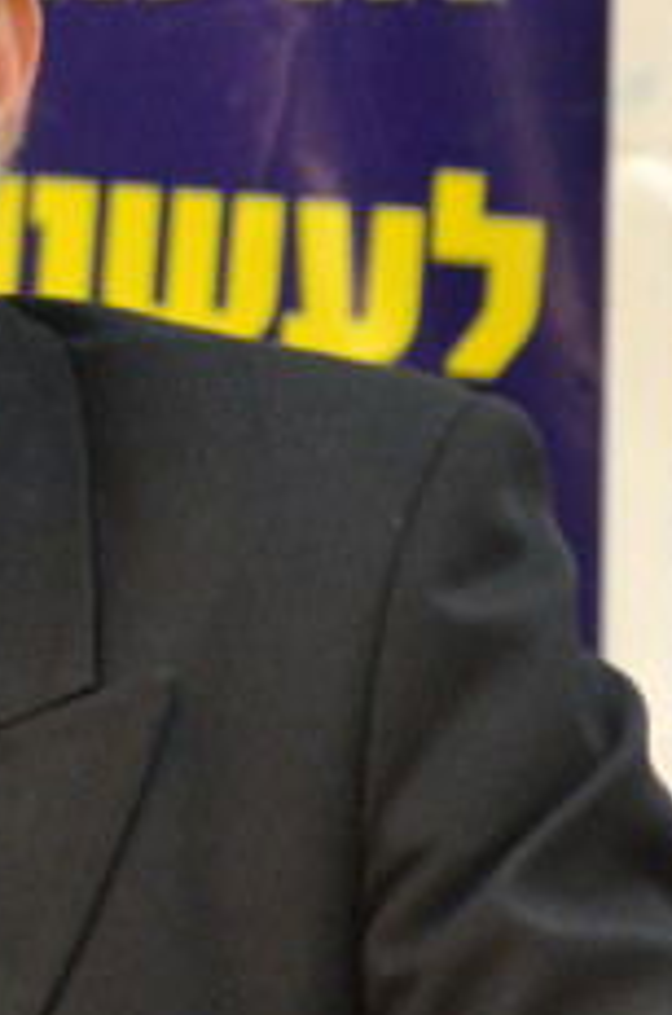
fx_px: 43031
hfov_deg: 0.9
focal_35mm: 1530
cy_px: 448
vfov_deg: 1.4
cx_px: -268
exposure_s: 1/100
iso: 1600
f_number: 5.6
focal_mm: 230
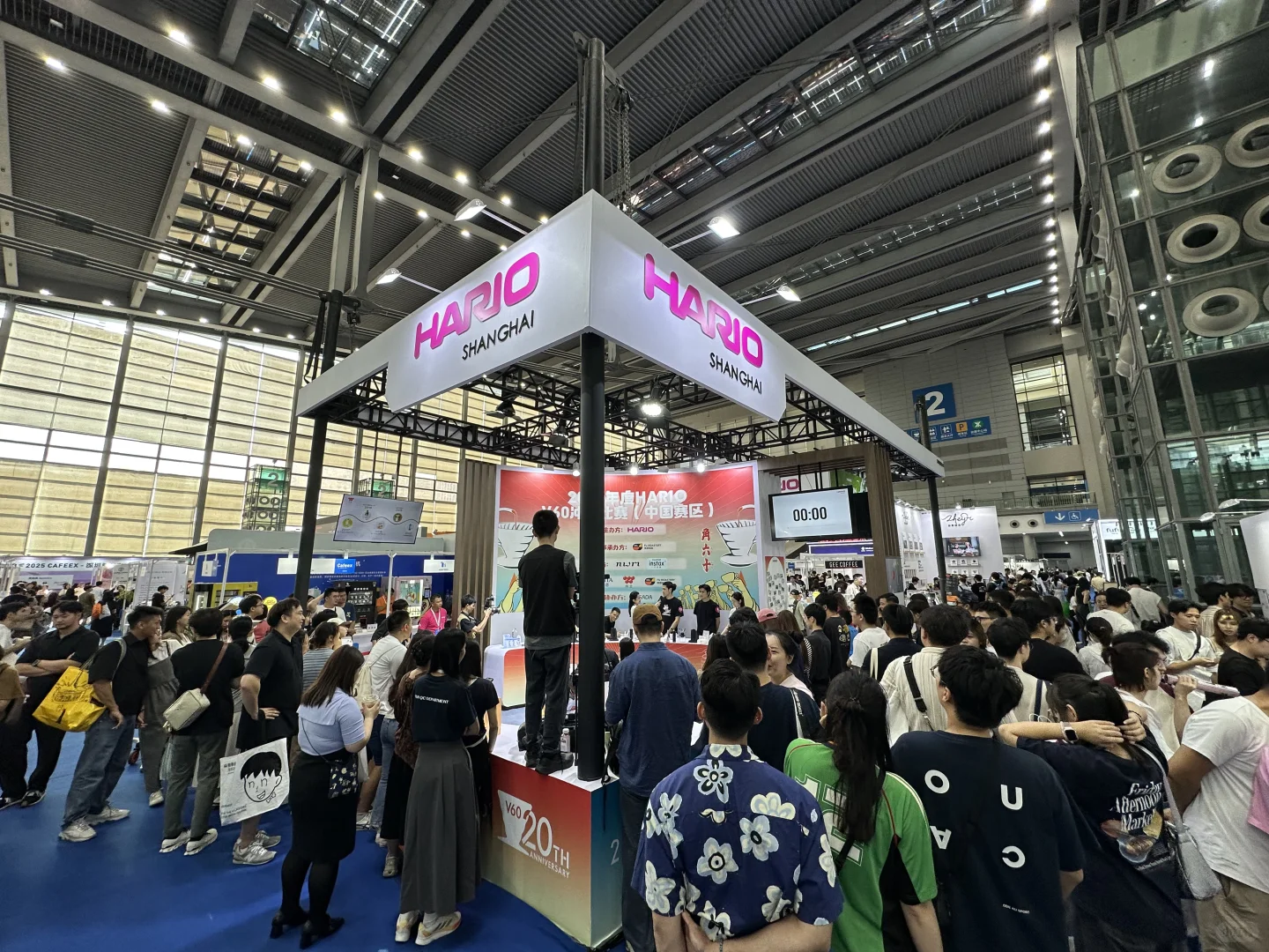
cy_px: 476
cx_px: 634
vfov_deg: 85.7
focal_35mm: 14
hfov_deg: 102.1
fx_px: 513
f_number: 2.2
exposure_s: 1/100
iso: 50
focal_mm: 2.22
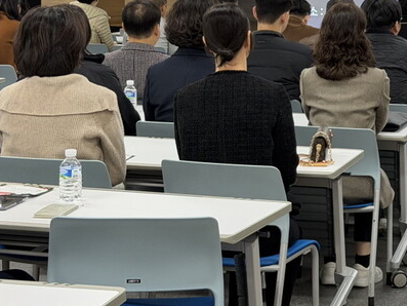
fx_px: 1364
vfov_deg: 12.7
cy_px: 62
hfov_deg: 16.5
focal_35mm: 116
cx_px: 448
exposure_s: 1/60
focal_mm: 6.76
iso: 80
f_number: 1.78
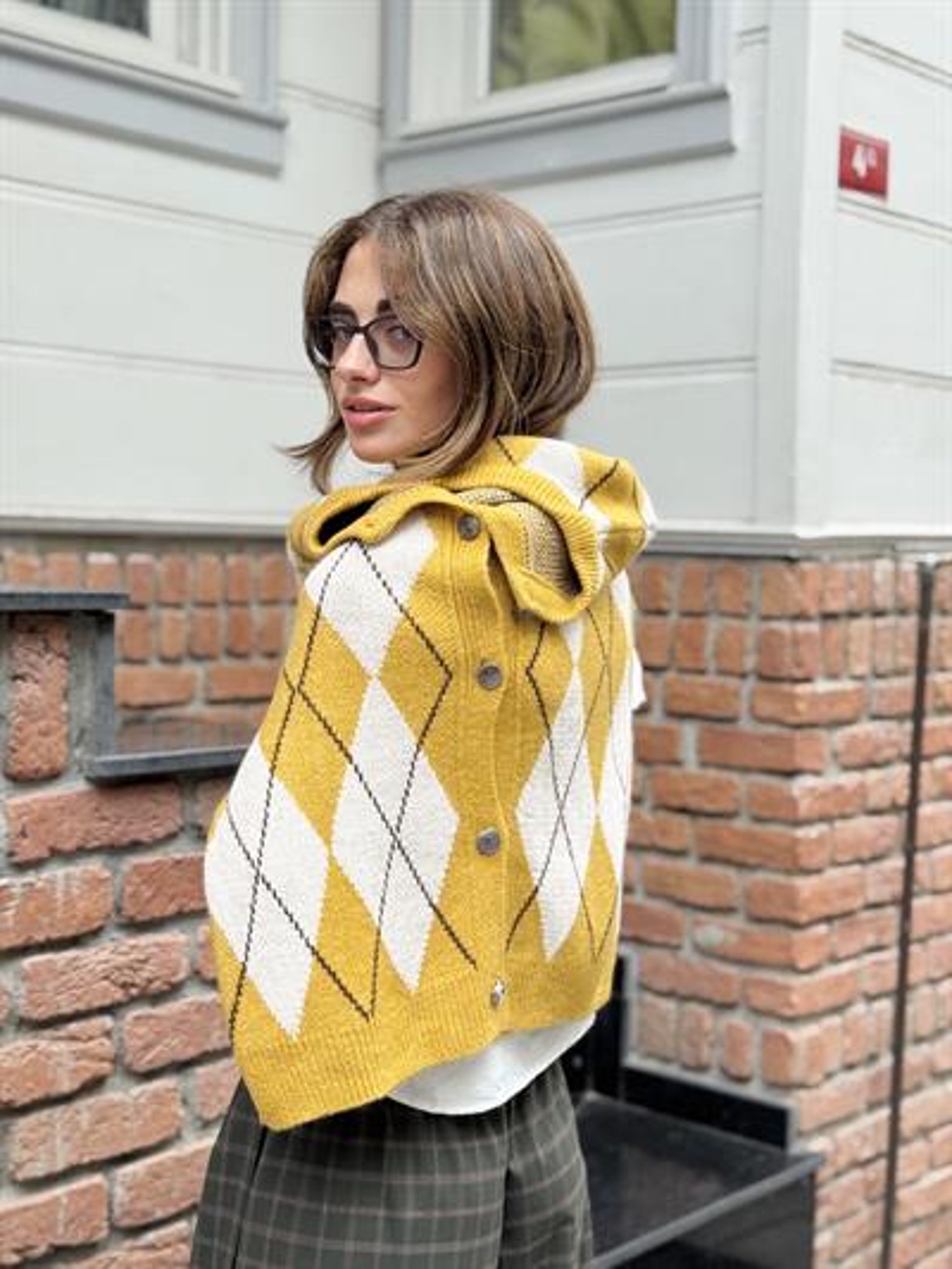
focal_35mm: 48
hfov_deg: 30.3
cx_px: 476
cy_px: 634
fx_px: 1759
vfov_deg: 39.6
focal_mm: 6.76
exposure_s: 1/282
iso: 64
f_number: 1.78
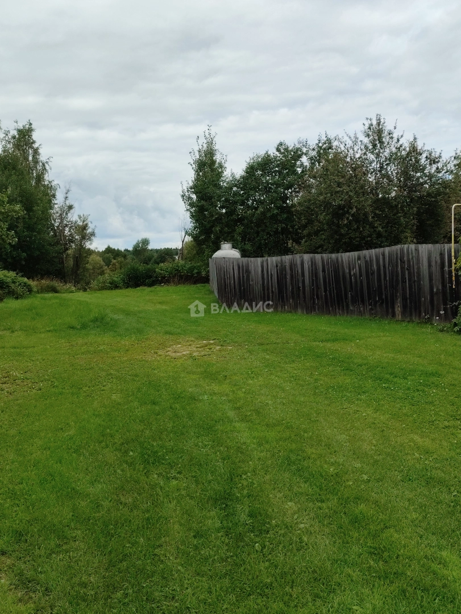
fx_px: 586
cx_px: 230
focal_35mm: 33
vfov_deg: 55.3
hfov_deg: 43.0
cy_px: 307
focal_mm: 4.71
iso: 50
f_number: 1.79
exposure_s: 1/1122
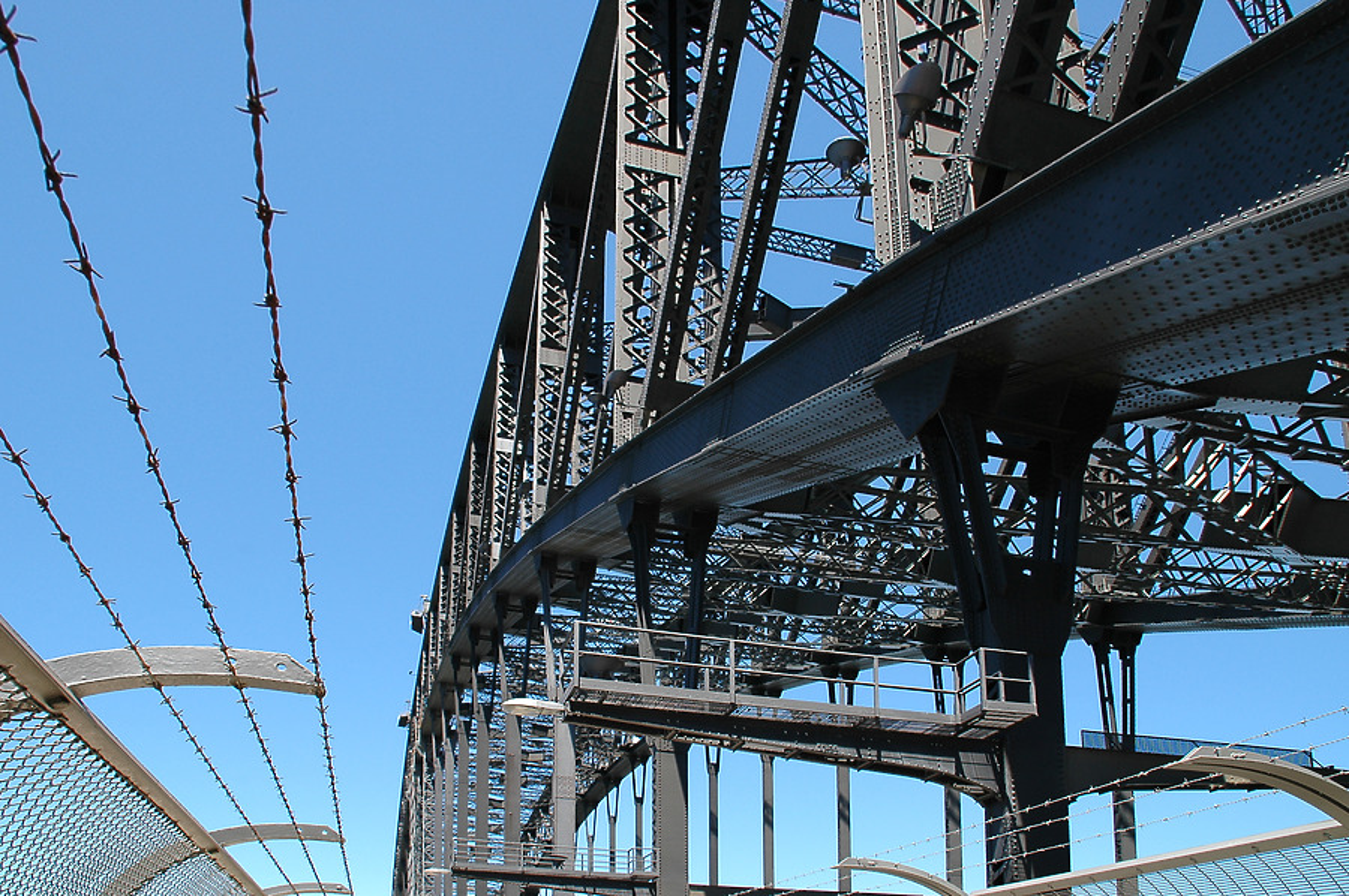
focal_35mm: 27
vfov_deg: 47.8
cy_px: 448
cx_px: 674
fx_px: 1011
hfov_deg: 67.4
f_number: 8
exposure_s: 1/250
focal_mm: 18
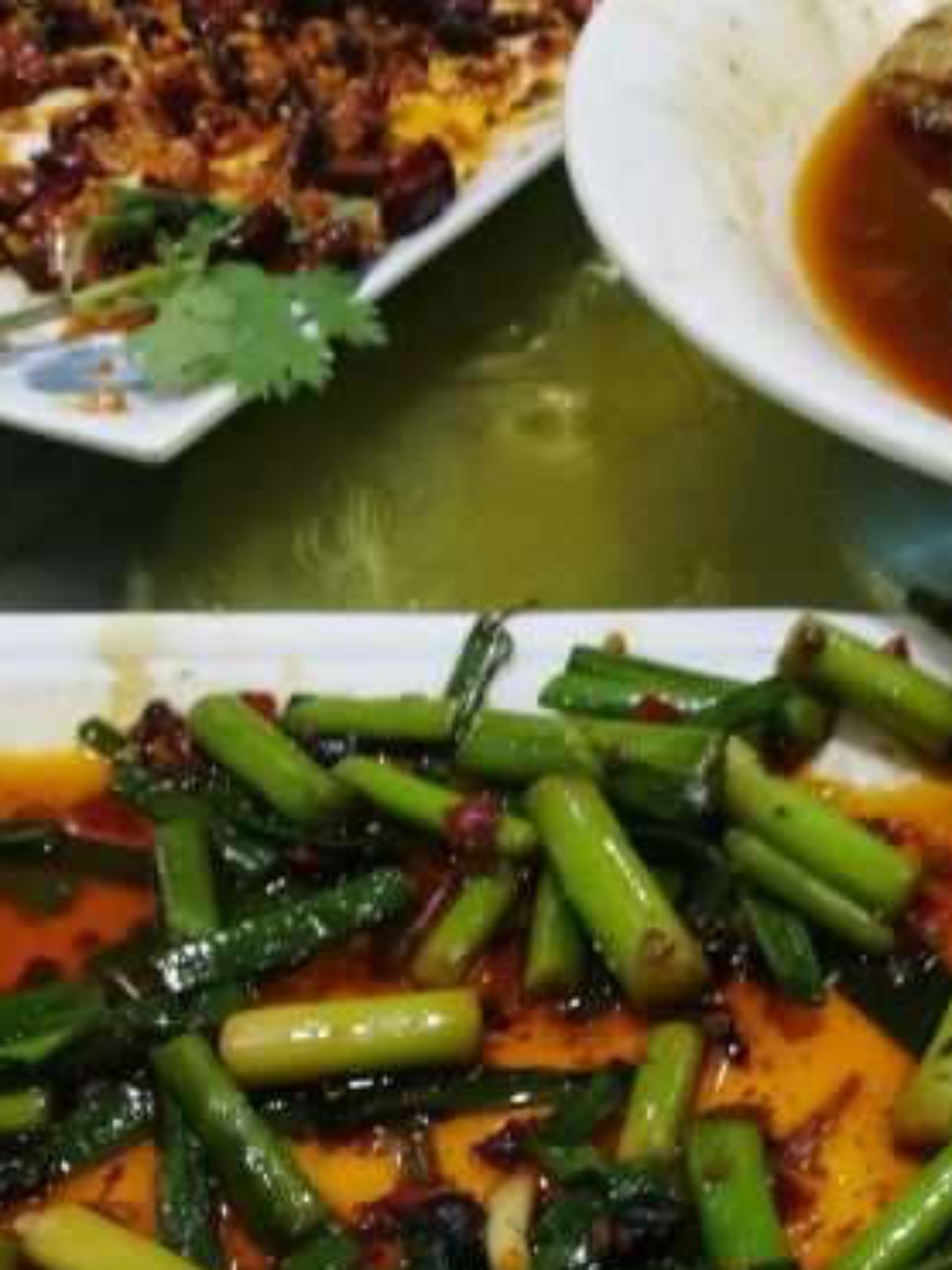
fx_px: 1871
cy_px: 1140
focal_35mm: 51
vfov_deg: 35.3
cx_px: 615
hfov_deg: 28.4
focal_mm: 4.5
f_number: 2.2
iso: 400
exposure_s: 1/33.3
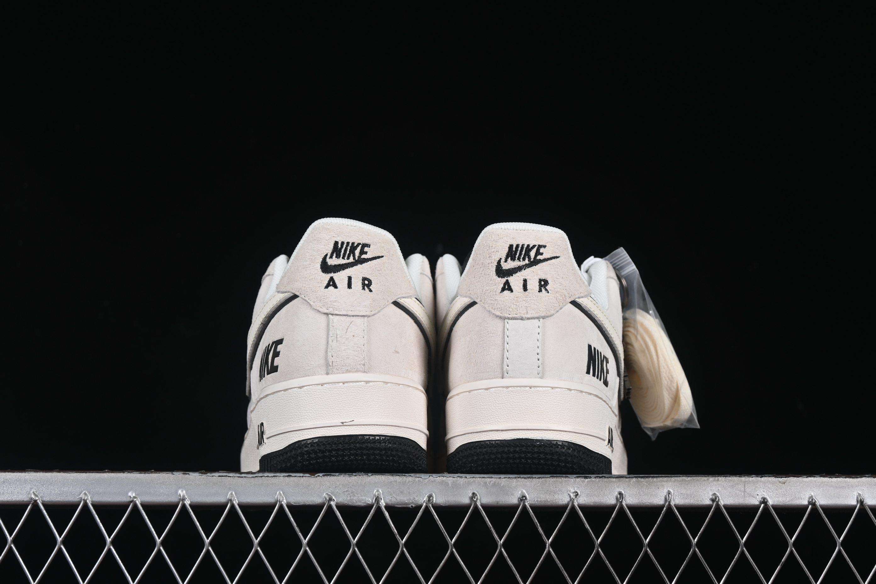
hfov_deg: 27.0
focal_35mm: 75
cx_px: 438
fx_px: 1825
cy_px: 292
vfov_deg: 18.2
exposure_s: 1/80
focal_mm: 50
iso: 160
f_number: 8
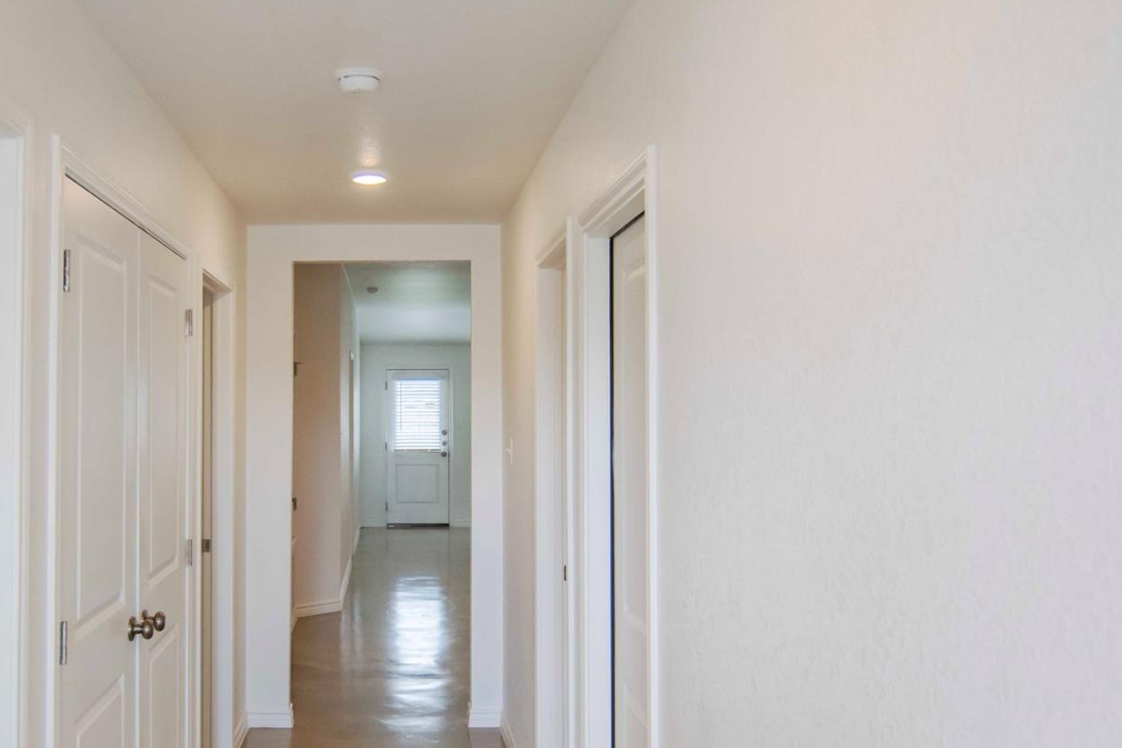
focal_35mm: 35
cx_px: 392
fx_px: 1091
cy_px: 602
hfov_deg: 53.6
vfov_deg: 36.5
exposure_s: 1/250
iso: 400
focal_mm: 14
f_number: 4.5
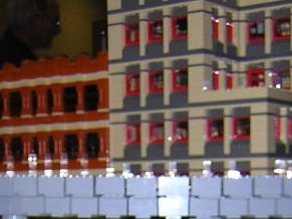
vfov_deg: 14.4
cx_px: 113
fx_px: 835
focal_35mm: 99
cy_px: 279
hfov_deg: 19.8
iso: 100
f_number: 2.6
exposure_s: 1/60.1
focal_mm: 4.7
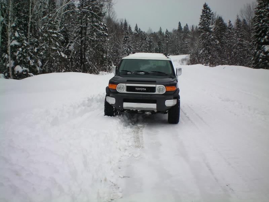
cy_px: 101
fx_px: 295
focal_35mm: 38
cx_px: 134
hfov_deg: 49.0
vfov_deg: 37.7
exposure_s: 1/800
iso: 64
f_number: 4.6
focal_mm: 6.3
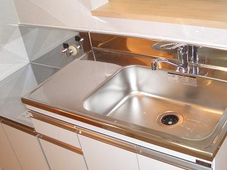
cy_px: 97
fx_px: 328
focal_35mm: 50
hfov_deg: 38.1
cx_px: 137
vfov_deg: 29.0
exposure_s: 1/40
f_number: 4
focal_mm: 4.8
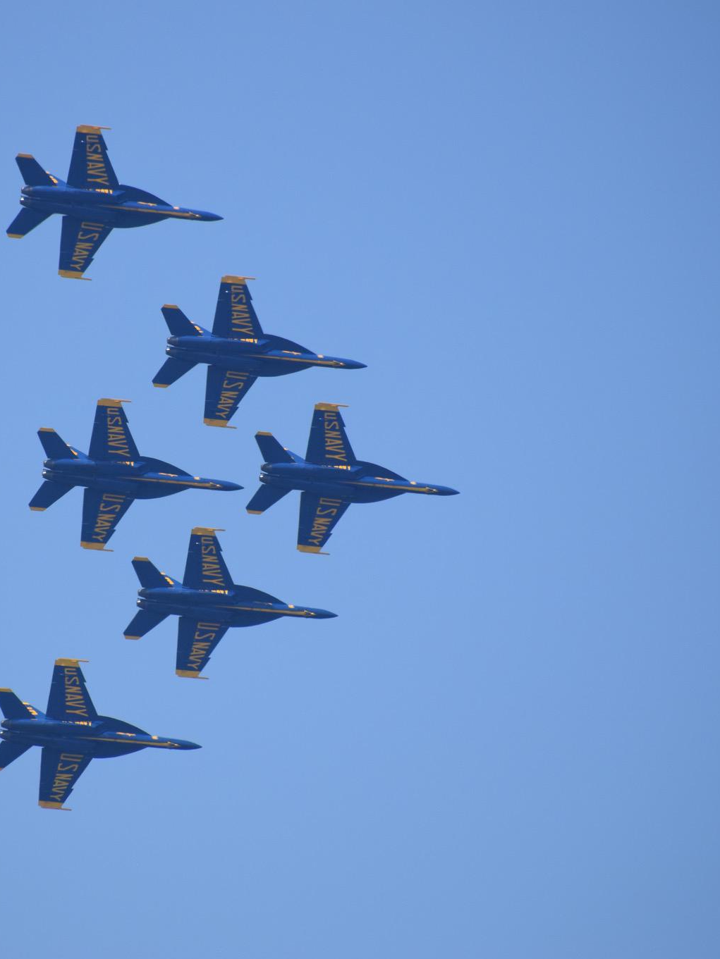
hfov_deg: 2.3
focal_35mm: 651
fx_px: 18051
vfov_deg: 3.0
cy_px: 480
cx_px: 159
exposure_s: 1/2000
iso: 400
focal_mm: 300
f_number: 8
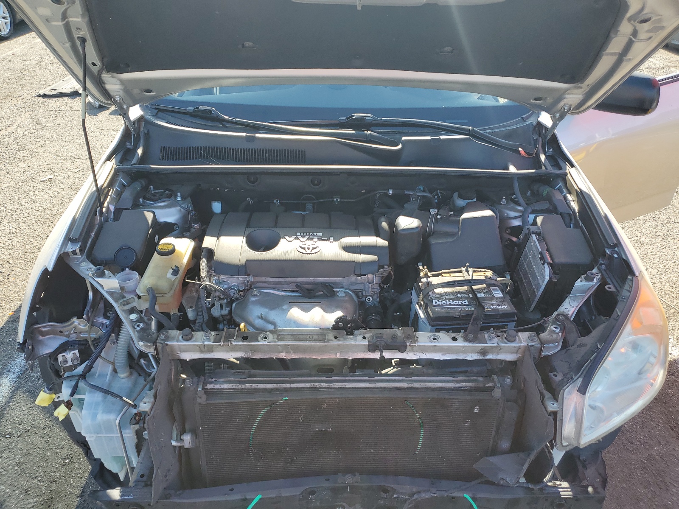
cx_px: 340
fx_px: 510
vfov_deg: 53.1
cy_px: 254
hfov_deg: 67.3
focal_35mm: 26
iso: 50
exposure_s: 1/588
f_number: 1.5
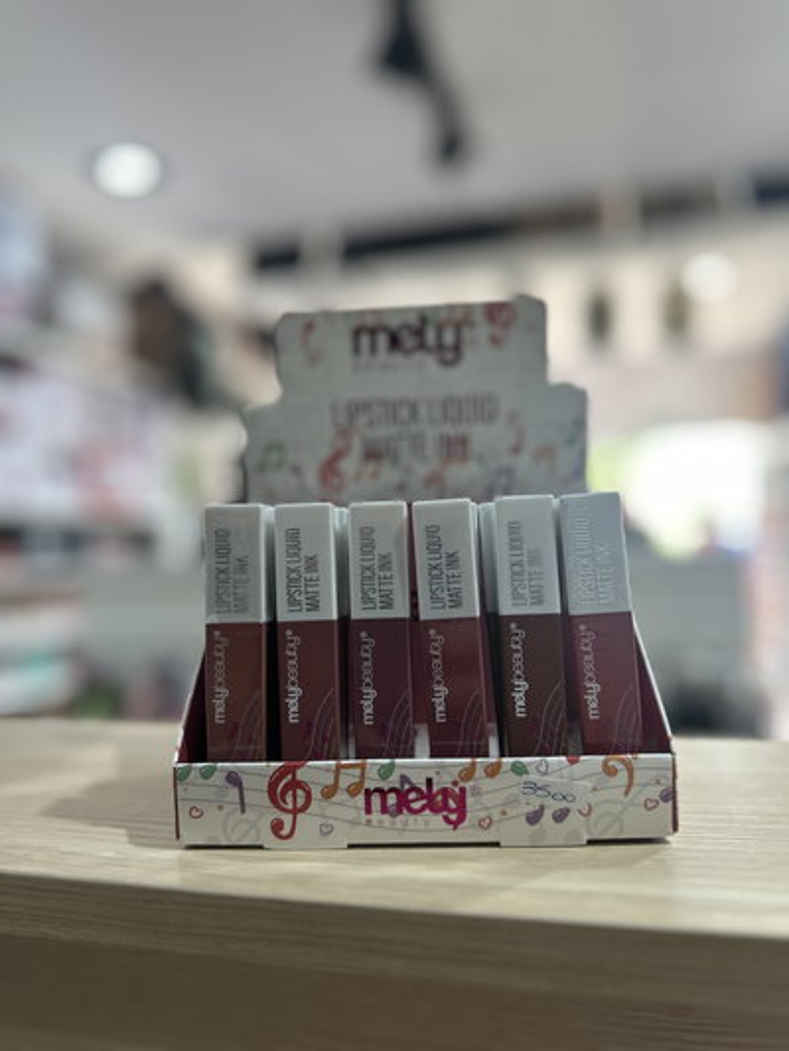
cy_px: 526
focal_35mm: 24
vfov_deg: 71.6
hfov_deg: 56.8
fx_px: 729
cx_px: 394
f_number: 1.78
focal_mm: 6.86
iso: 100
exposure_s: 1/100
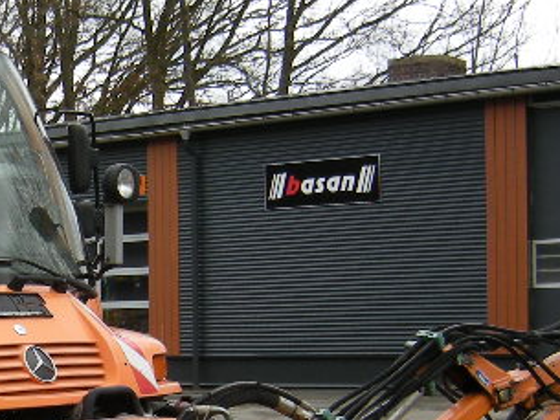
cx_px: -51
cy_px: 396
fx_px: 1521
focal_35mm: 94
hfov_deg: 20.0
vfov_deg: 15.5
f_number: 2.8
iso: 64
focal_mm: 4.7
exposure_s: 1/262
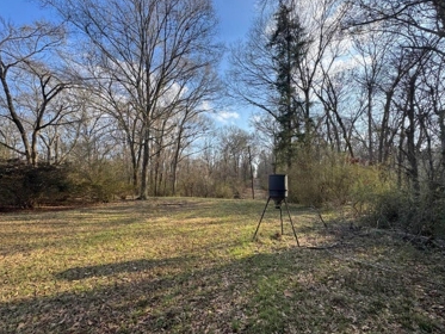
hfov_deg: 98.1
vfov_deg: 81.7
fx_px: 193
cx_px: 229
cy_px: 175
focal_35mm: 15
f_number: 2.2
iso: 40
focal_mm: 2.22
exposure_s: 1/482
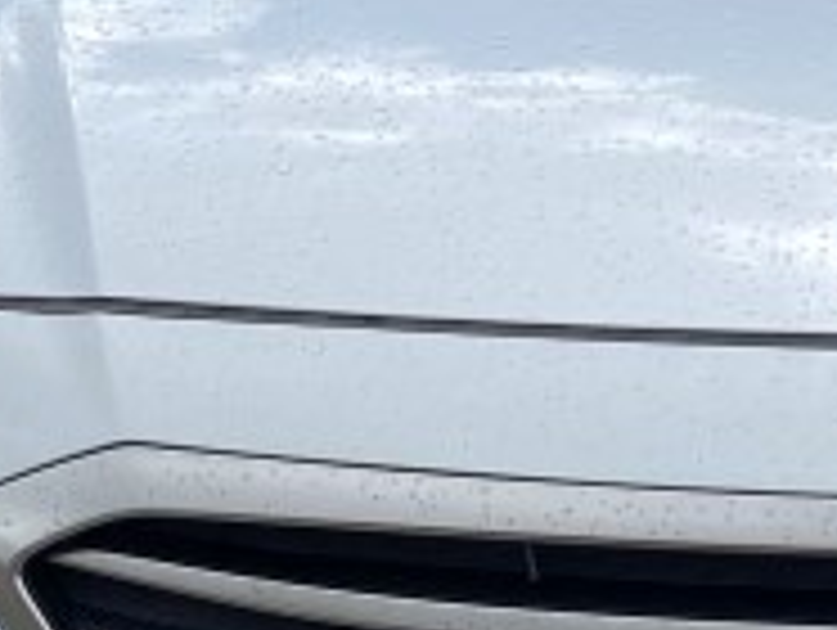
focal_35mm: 154
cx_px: 1048
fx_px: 3728
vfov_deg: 9.7
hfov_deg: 12.5
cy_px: 284
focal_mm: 3.99
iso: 20
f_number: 1.8
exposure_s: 1/1312
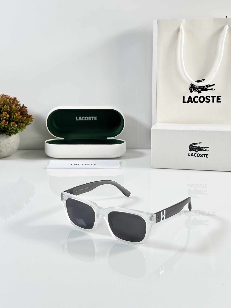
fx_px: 471
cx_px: 111
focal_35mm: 53
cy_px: 139
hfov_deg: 27.5
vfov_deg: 36.1
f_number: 1.78
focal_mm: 6.86
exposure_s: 1/100
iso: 64
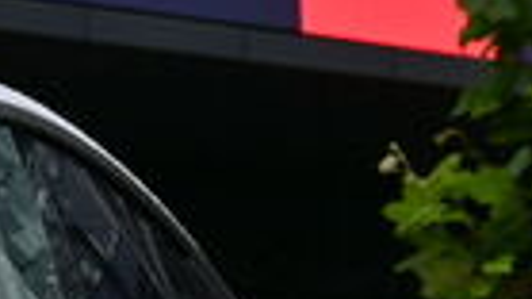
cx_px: -907
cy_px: 751
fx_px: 7641
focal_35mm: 542
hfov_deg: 3.9
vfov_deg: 2.2
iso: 100
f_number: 7.1
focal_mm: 50
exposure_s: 1/200
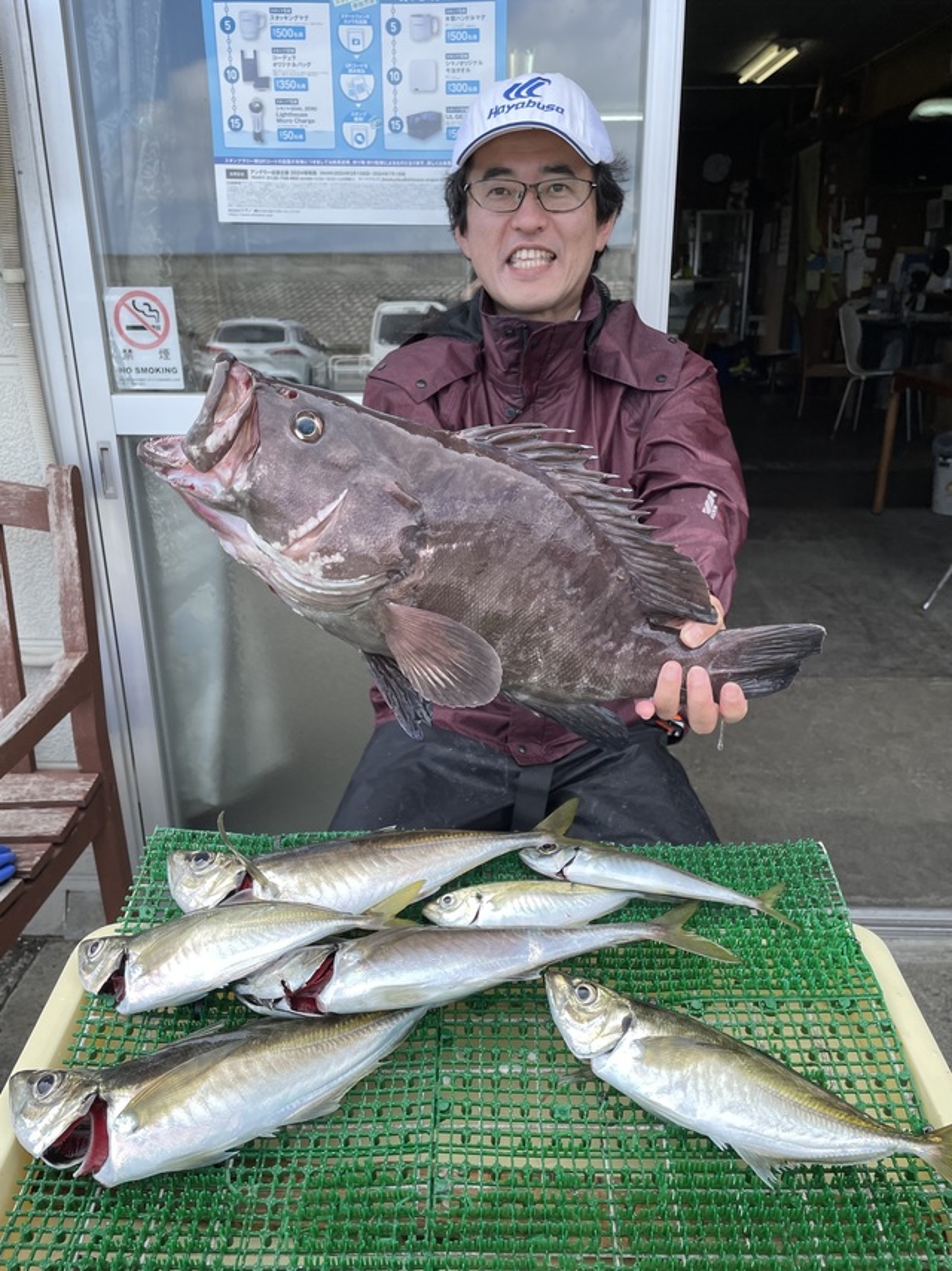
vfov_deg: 67.3
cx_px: 476
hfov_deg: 53.0
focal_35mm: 26
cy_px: 636
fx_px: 954
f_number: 1.6
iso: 32
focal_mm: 4.2
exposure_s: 1/1984
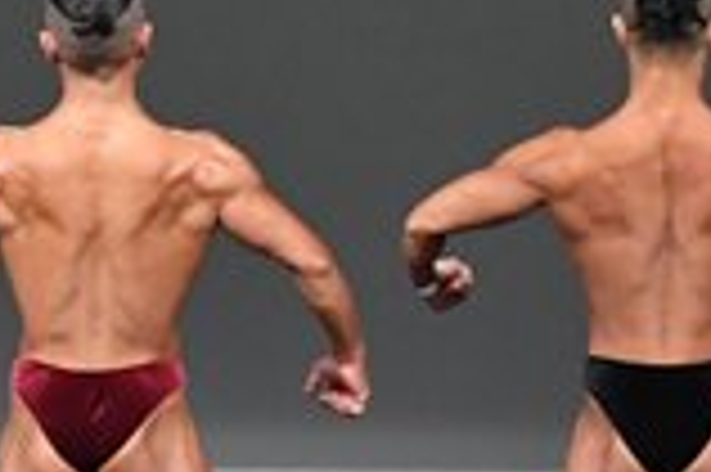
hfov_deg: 2.7
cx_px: -547
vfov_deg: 1.8
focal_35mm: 770
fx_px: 15192
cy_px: 108
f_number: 5.6
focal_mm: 105
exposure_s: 1/400
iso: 4000
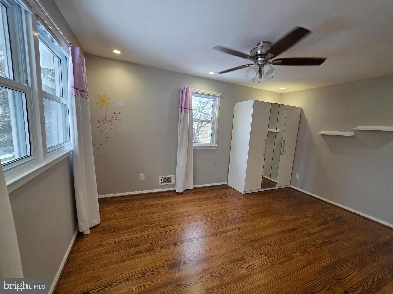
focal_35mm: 13
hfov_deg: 106.2
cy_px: 147
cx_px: 196
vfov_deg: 89.9
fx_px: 148
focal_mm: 2.2
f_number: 1.9
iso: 160
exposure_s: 1/120
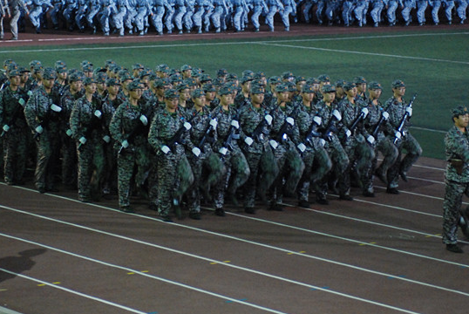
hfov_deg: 16.4
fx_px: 1630
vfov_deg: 11.0
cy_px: 114
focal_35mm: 125
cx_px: 204
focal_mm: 56
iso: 1600
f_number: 2.8
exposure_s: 1/40
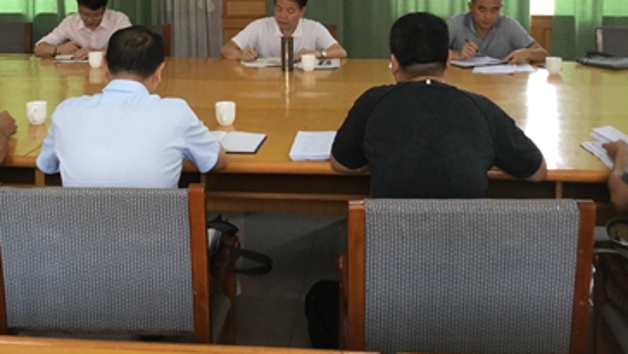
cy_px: 8
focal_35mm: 51
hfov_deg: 40.5
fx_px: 850
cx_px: 290
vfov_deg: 22.7
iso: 40
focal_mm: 3.3
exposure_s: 1/33
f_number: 2.4
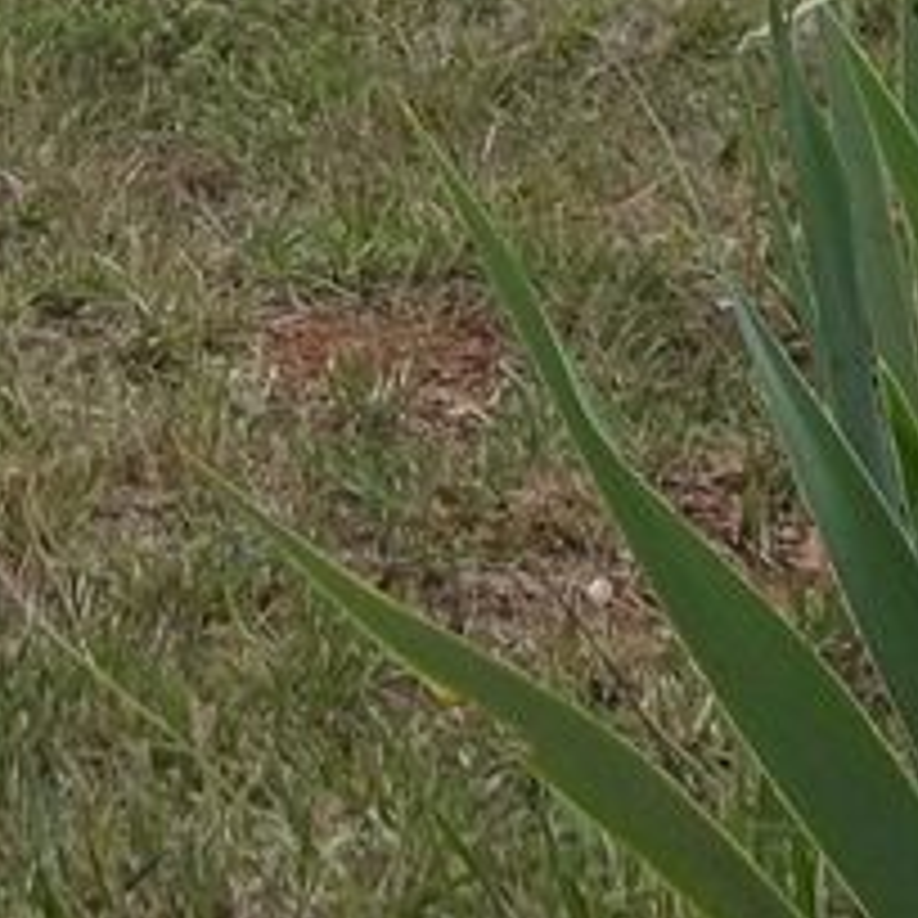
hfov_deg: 10.4
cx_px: -158
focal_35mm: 166
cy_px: -796
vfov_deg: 9.9
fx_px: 4981
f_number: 2.9
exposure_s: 1/500
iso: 64
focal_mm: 5.7
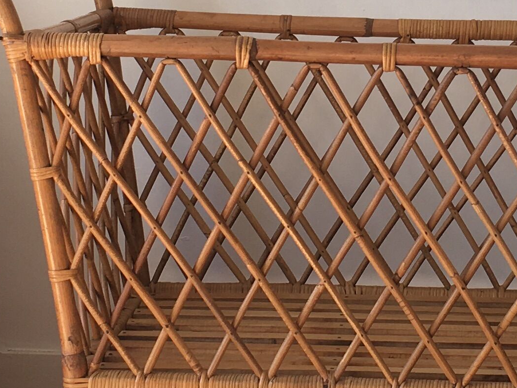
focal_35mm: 111
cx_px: 370
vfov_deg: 13.2
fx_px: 1658
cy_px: 18
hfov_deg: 17.6
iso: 25
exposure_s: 1/126
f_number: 2.2
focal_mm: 4.15
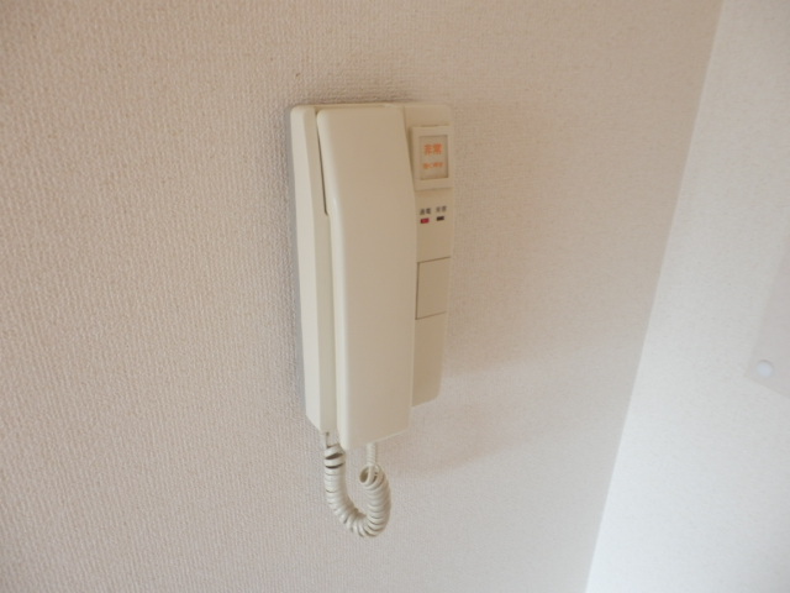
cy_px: 296
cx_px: 395
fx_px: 548
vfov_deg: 56.8
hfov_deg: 71.6
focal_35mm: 24
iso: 160
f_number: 3
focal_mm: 4.2
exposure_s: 1/30
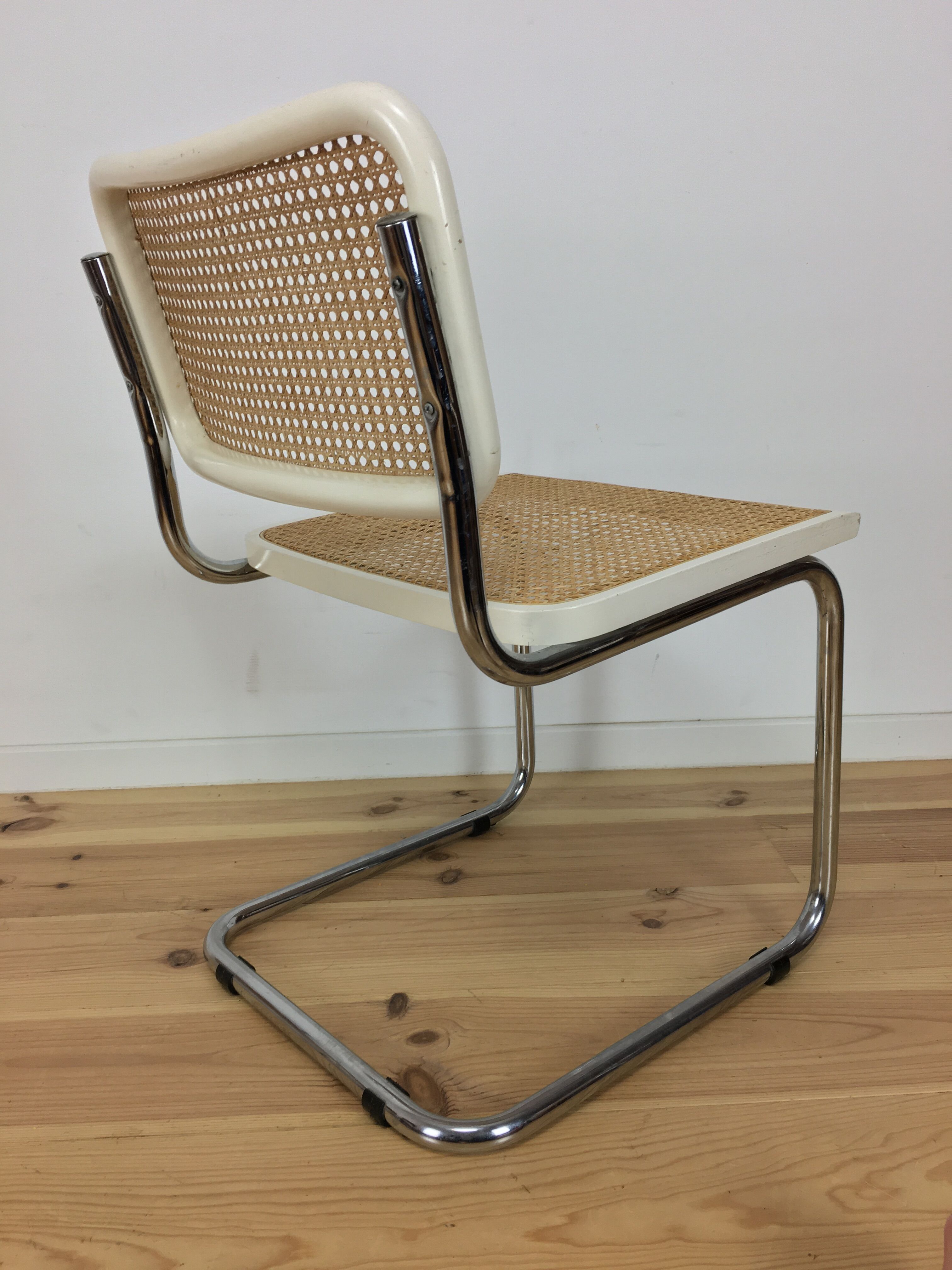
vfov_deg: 61.7
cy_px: 635
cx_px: 476
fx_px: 1063
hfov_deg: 48.2
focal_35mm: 29
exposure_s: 1/33
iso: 40
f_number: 2.2
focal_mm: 4.15
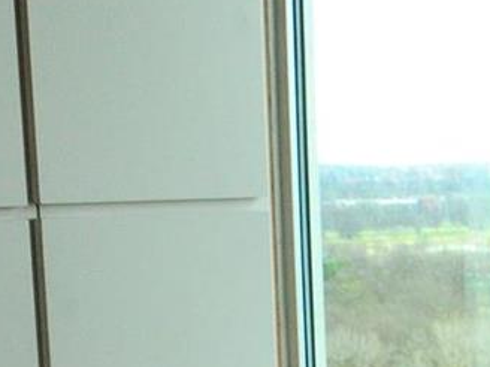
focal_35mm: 131
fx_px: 1854
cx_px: 892
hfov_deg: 13.5
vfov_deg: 11.1
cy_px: 417
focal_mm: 28
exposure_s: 1/250
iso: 3200
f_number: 8
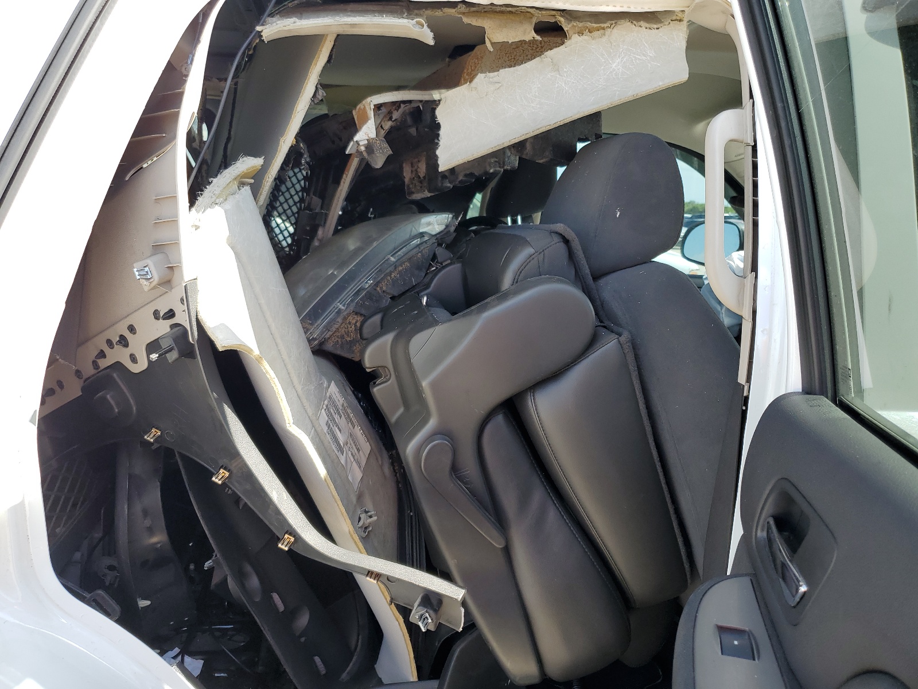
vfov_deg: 53.1
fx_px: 690
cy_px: 344
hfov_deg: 67.3
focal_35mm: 26
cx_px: 459
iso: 50
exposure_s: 1/435
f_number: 1.5
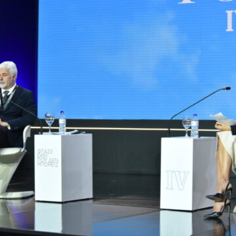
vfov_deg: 14.4
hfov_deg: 14.4
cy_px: 106
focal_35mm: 121
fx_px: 933
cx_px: 118
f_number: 6.3
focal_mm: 86
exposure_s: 1/640
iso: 4000
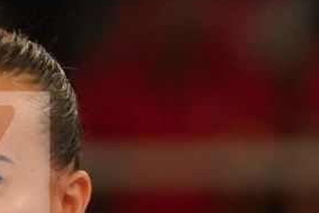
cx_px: -55
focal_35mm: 1886
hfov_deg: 1.1
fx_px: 16720
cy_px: 593
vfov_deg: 0.7
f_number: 2.8
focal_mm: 198
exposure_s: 1/1000
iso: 1600
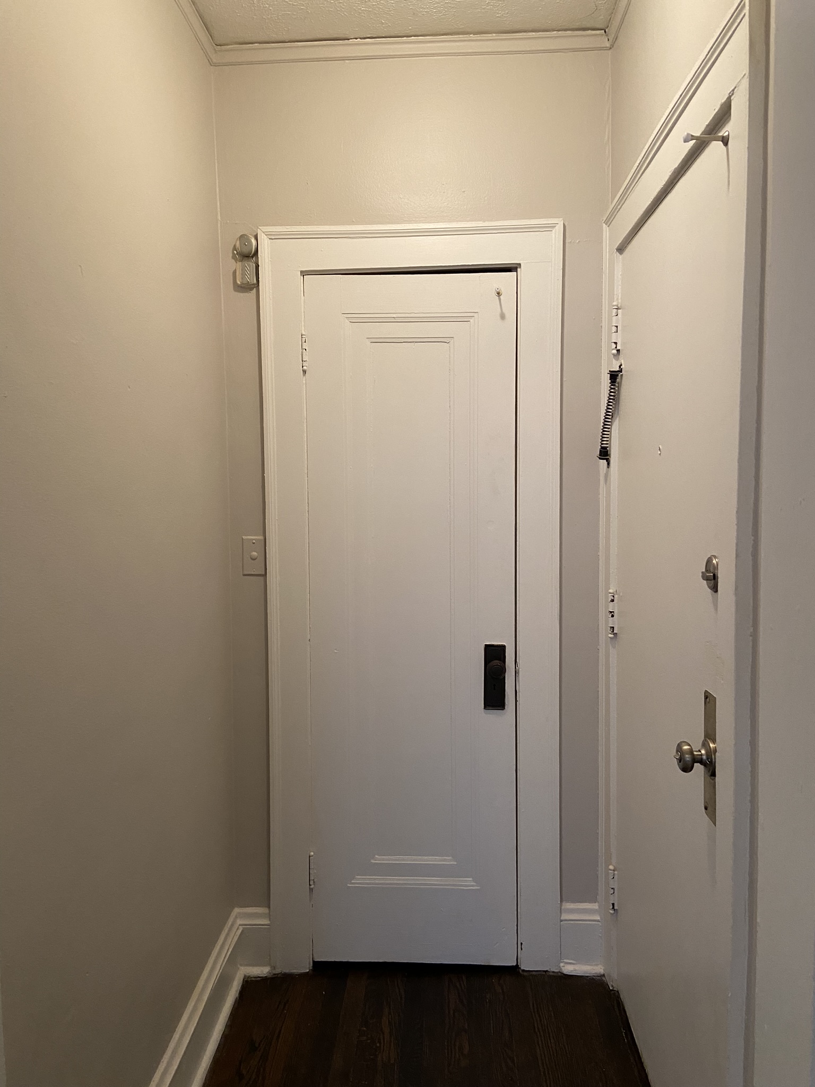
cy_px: 544
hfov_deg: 53.1
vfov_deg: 67.3
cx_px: 408
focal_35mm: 26
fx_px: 816
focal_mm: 4.25
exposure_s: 1/60
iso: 200
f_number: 1.8
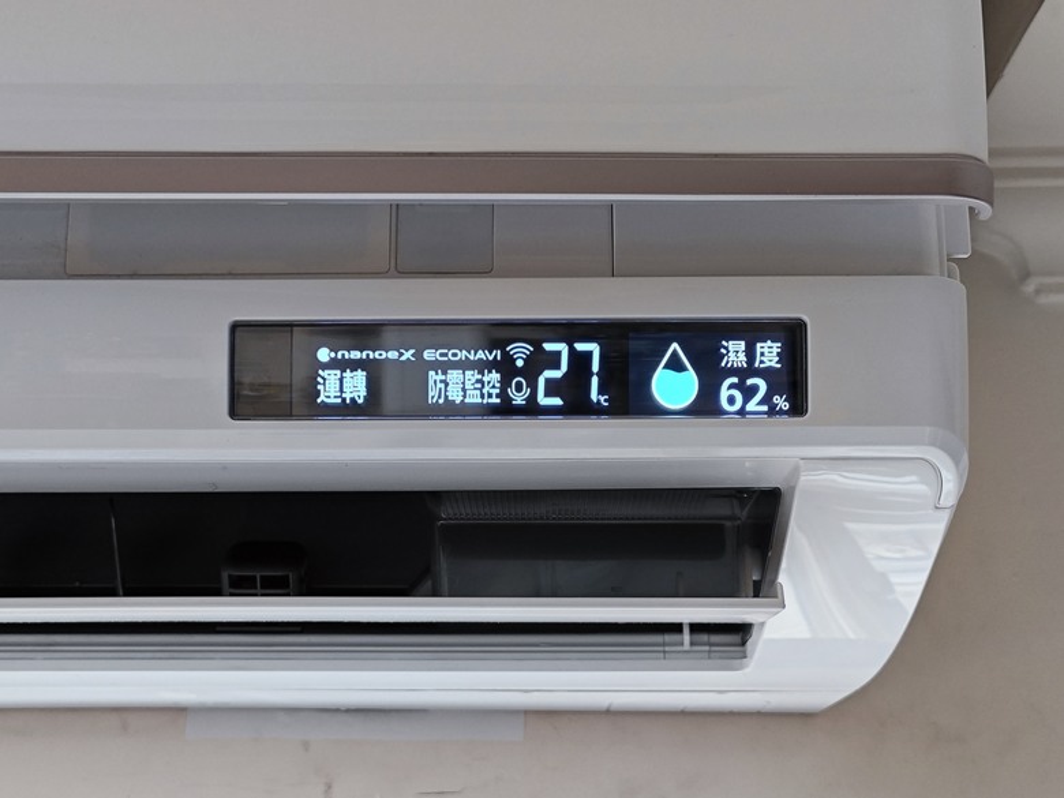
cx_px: 532
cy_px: 399
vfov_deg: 31.5
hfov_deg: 41.2
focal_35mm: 46
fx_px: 1414
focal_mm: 5.43
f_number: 1.8
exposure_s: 1/60
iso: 500
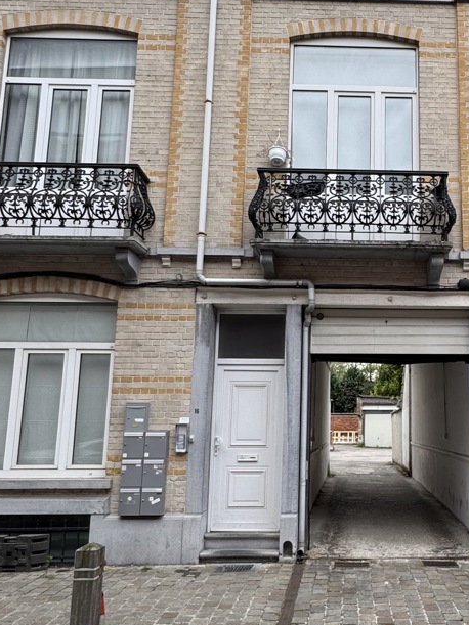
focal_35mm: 33
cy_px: 329
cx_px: 376
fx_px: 596
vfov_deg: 55.3
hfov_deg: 41.1
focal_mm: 2.22
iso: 40
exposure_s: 1/479
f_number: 2.2
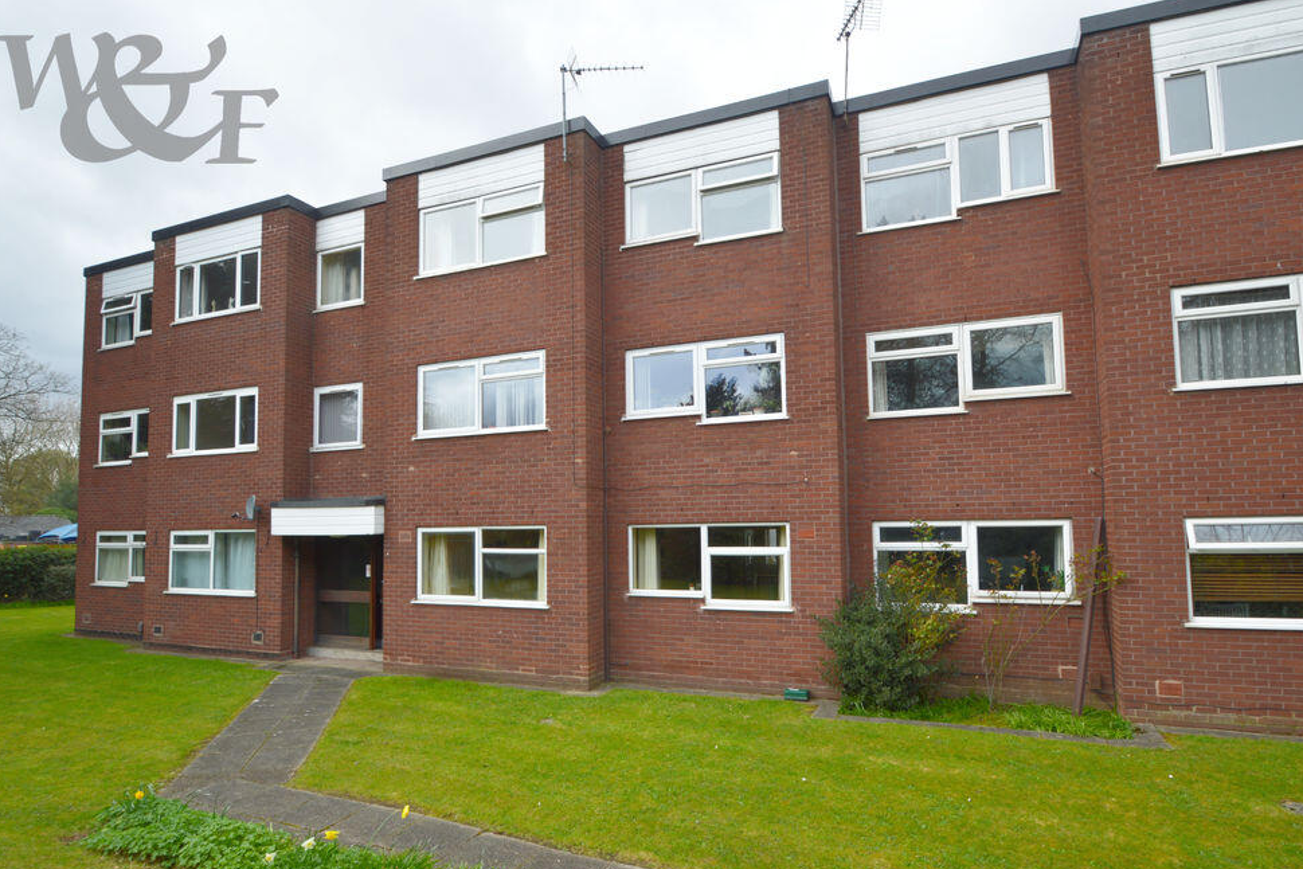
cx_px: 639
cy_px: 455
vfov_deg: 64.5
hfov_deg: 86.9
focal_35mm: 19
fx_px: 688
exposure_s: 1/160
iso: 100
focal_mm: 12
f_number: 6.3
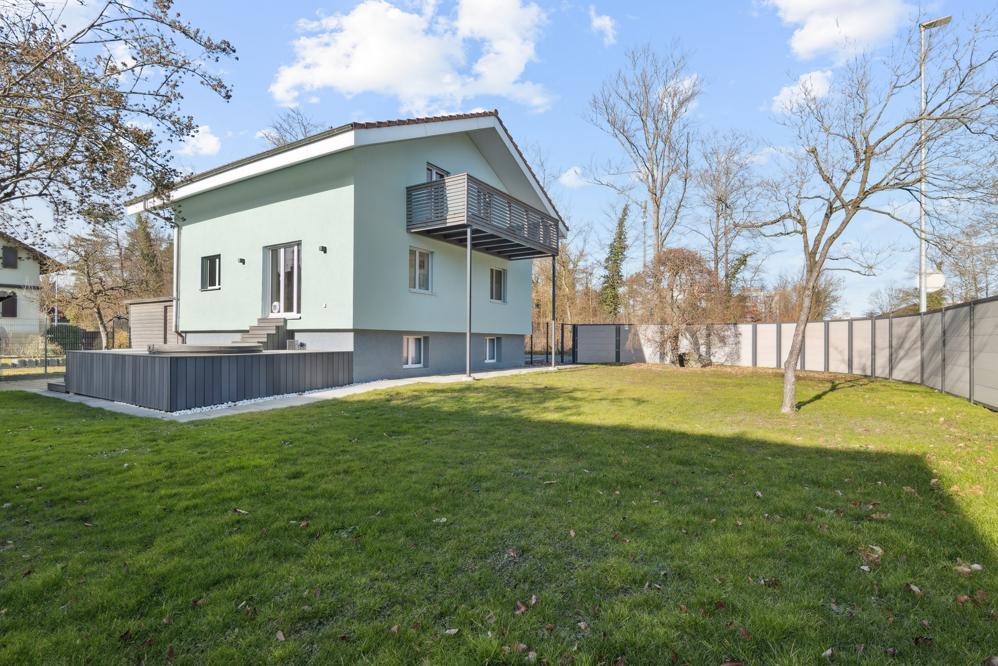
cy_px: 333
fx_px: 471
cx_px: 499
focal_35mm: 17
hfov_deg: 93.3
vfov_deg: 70.4
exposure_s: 1/40
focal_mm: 17
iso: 100
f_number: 8
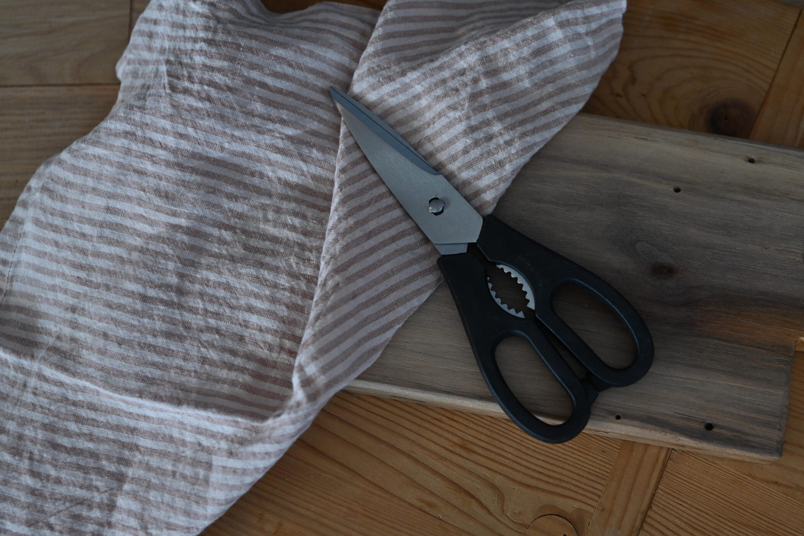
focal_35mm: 71
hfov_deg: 28.4
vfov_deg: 19.2
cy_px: 218
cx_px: 488
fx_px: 1586
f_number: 3.2
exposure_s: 1/200
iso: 320
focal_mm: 58
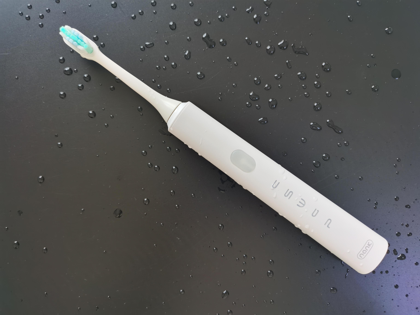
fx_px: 328
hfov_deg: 65.3
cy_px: 158
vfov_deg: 51.4
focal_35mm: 27
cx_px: 210
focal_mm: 5.58
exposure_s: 1/100
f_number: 1.8
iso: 100
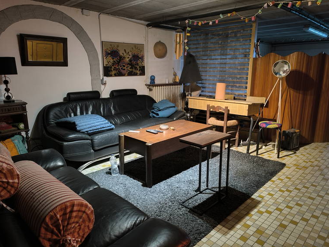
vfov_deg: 56.8
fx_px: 228
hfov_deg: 71.6
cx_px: 169
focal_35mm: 24
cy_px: 118
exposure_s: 1/14.3
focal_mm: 6.14
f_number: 1.65
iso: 4000
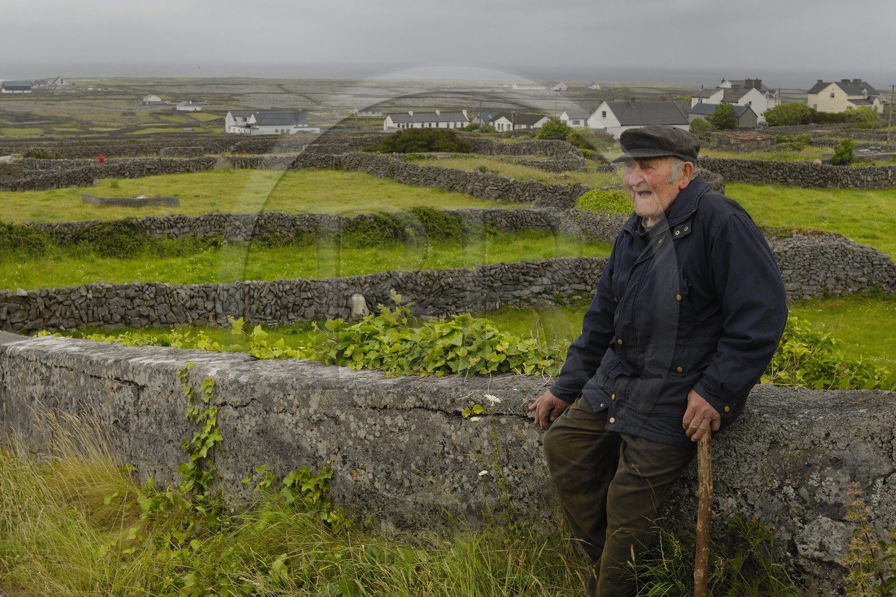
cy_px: 298
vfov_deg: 35.5
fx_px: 933
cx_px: 448
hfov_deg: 51.3
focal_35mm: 38
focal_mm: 25
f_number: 8
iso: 100
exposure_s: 1/60
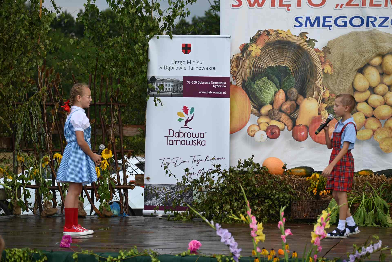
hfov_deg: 15.2
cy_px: 131
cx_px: 196
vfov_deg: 10.2
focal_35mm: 135
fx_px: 1471
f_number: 5.6
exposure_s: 1/250
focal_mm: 135
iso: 180
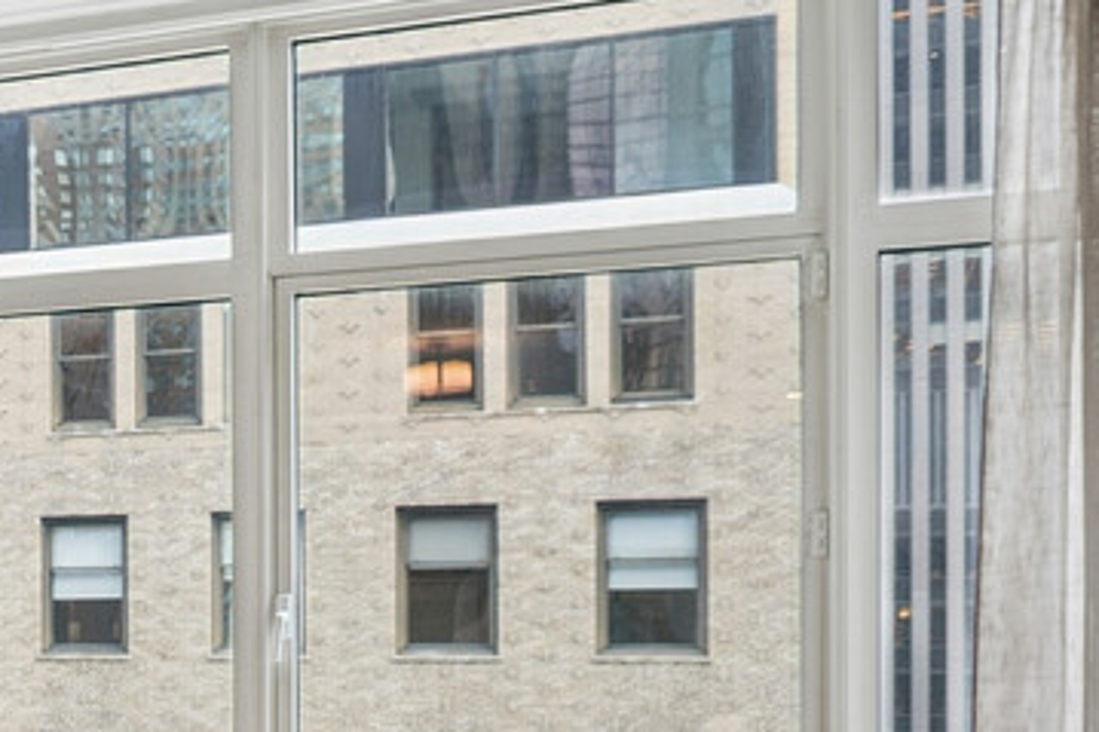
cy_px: 698
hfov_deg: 21.3
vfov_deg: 18.7
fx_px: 2166
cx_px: -762
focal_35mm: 71
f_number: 8
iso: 100
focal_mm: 17
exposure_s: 1/2.5
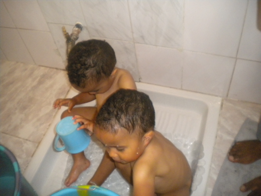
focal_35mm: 35
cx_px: 130
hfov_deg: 52.6
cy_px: 98
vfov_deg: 40.7
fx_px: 264
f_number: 3.1
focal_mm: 6.3
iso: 800
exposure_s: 1/30
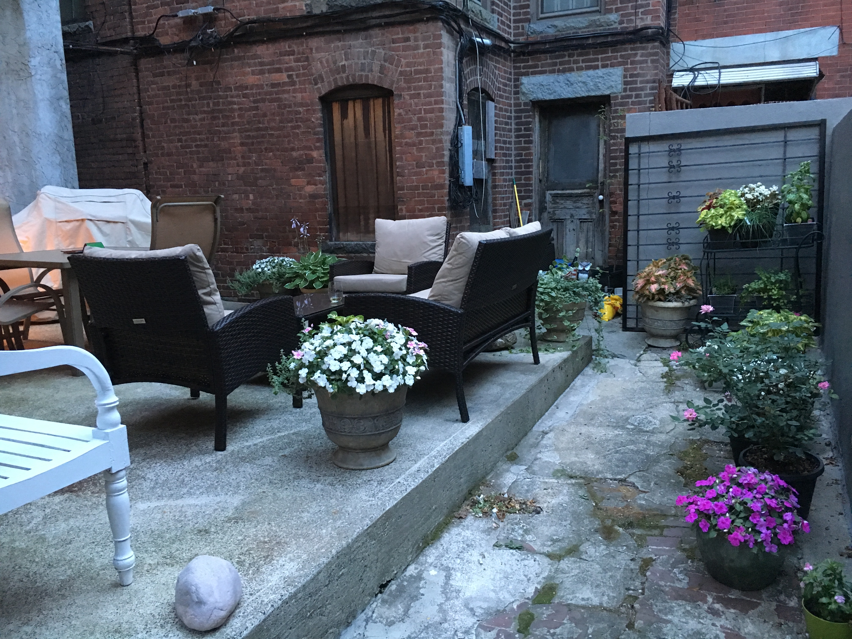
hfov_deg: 61.7
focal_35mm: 29
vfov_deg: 48.2
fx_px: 714
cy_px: 320
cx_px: 426
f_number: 2.2
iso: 250
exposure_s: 1/15
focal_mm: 4.15
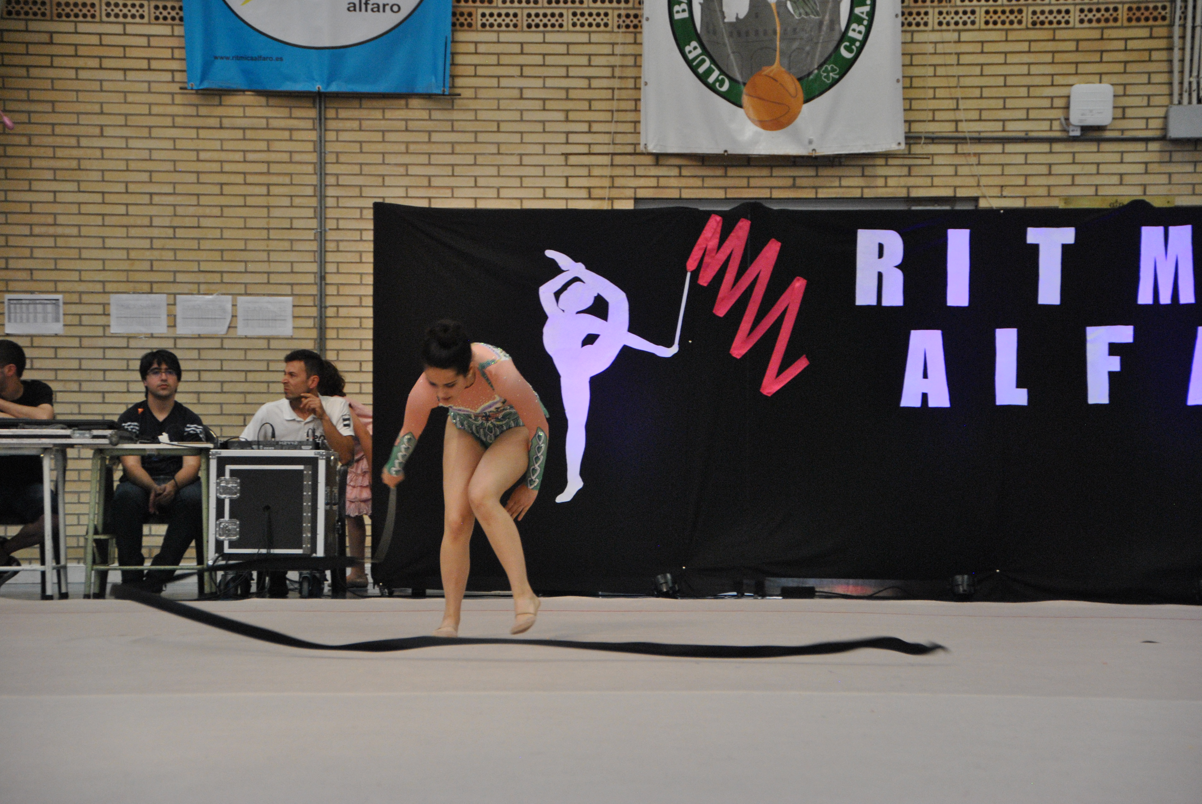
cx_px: 601
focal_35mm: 129
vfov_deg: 10.7
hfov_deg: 15.9
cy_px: 402
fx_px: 4312
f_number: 5.3
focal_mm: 86
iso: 800
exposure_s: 1/200
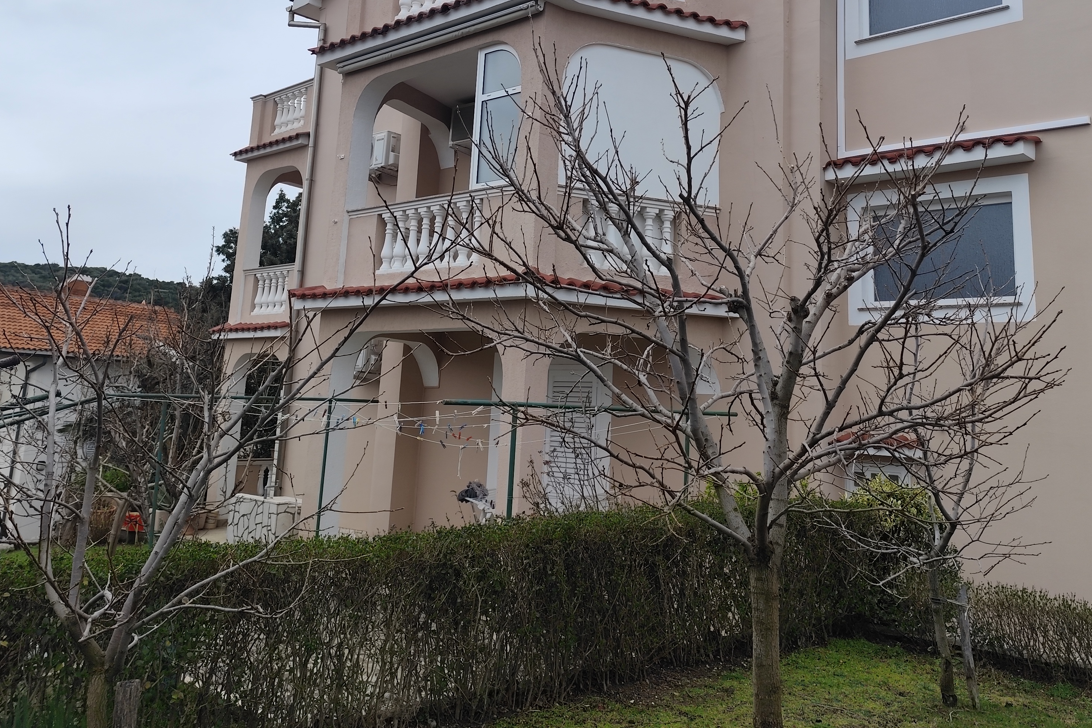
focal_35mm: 33
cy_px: 181
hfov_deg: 57.2
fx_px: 1001
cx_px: 577
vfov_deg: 38.9
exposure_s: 1/1027
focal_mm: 6.19
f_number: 1.65
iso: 50
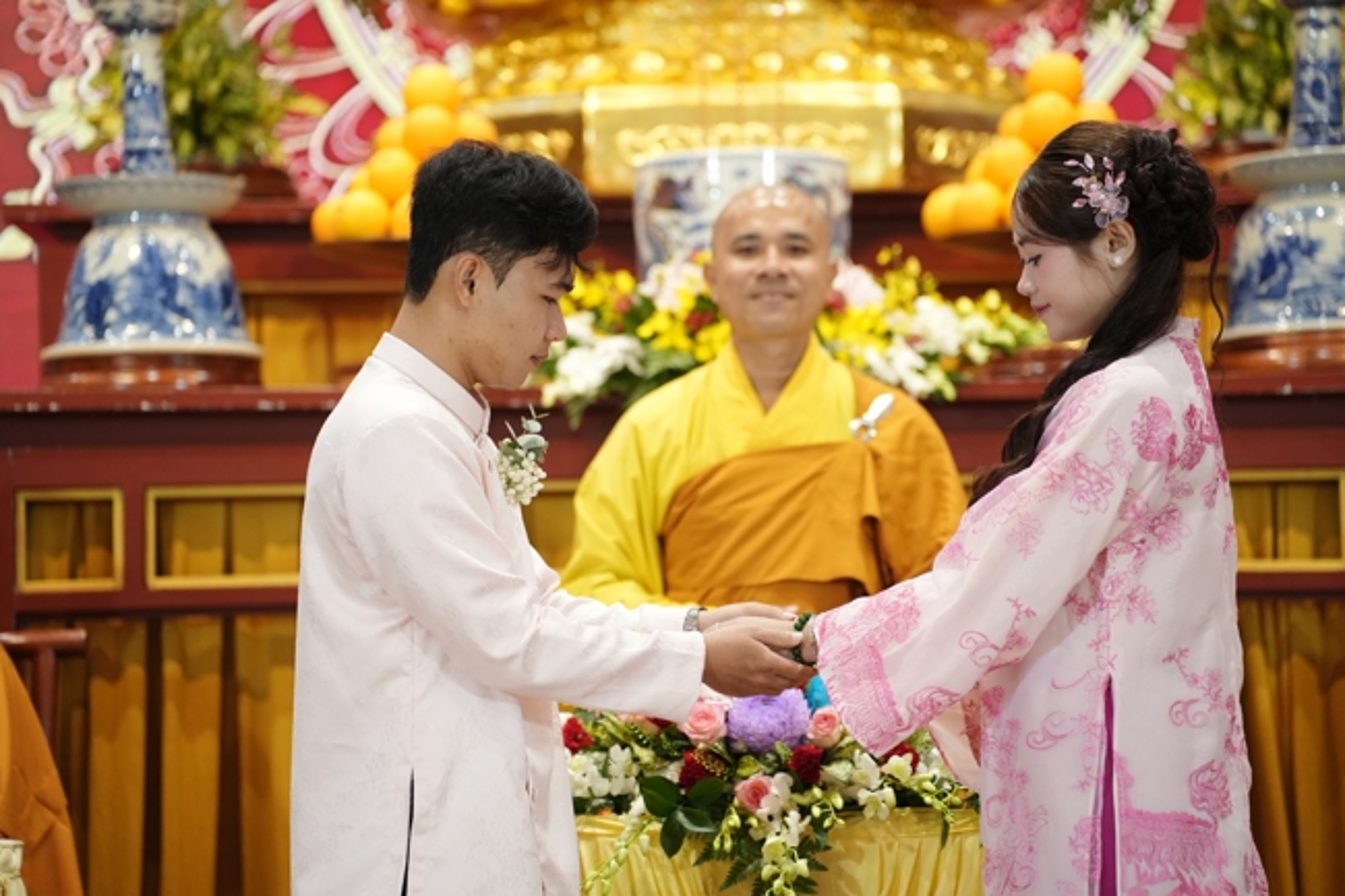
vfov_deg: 9.1
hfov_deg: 13.7
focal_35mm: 150
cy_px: 448
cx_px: 672
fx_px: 5602
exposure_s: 1/320
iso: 3200
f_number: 2.8
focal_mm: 150
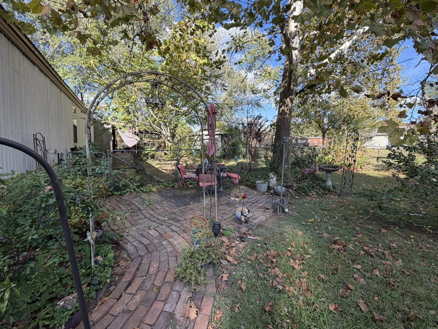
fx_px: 190
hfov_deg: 98.2
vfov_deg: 81.7
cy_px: 156
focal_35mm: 15
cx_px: 216
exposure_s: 1/465
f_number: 2.2
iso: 64
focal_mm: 2.22
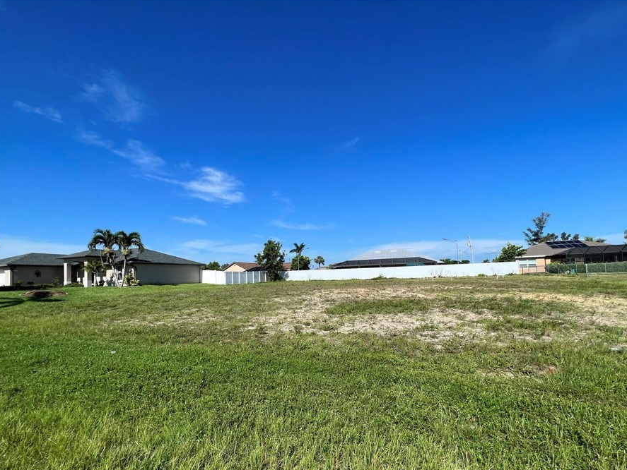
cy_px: 266
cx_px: 323
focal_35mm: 15
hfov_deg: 98.1
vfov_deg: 81.4
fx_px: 272
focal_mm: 1.57
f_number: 1.8
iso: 32
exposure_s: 1/2538
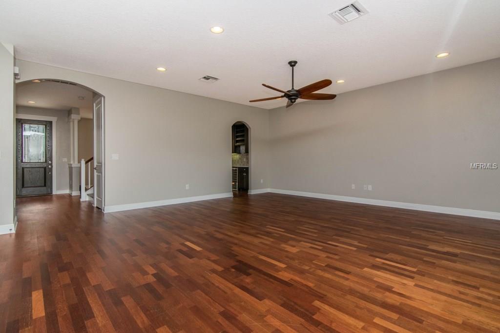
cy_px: 166
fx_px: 229
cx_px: 250
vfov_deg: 72.1
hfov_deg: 95.0
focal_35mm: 16
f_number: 7.1
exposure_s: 1/200
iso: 640
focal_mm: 11
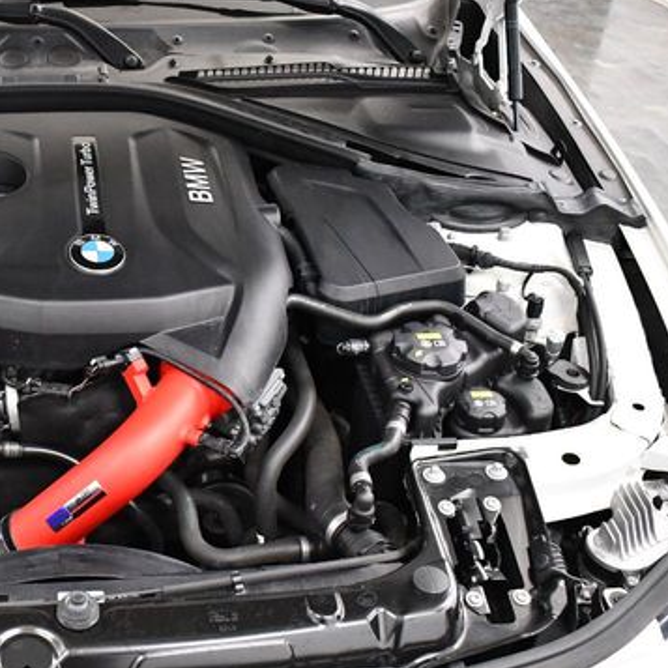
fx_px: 1201
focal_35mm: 55
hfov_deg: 29.9
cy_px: 388
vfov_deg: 31.0
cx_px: 82
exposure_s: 1/125
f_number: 3.5
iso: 2800
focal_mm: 18
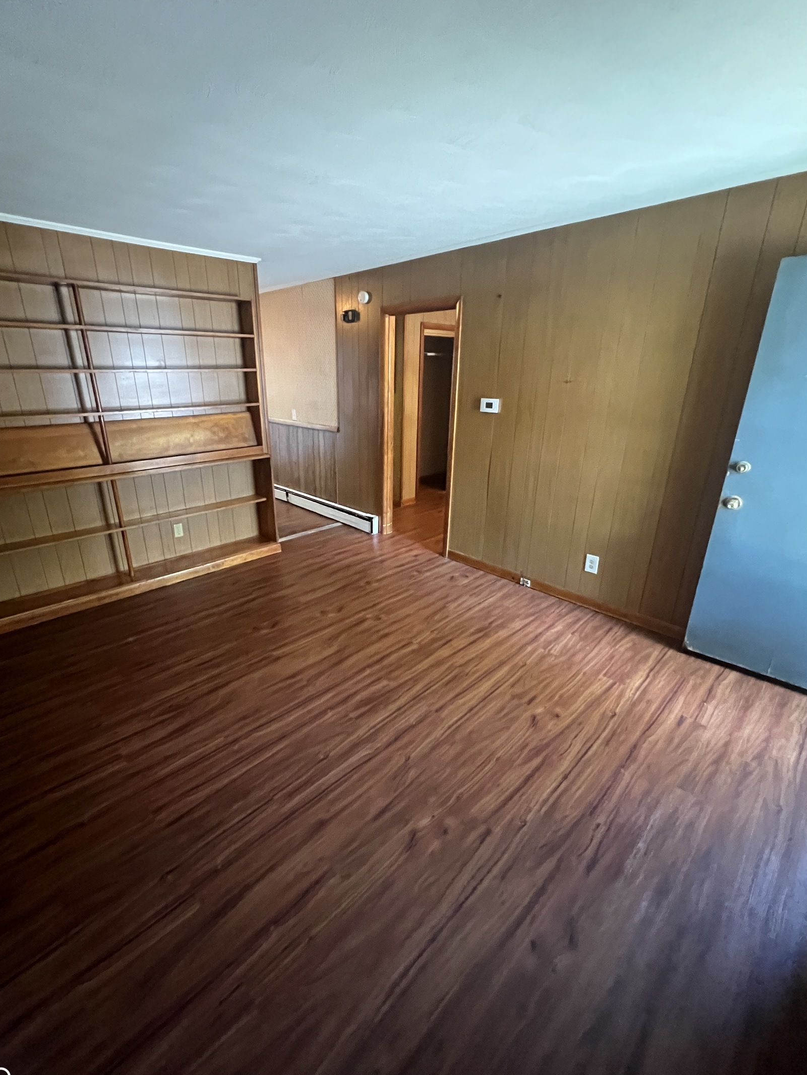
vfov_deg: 102.1
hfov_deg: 85.6
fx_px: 435
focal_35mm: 14
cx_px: 379
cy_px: 533
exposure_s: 1/40
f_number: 1.8
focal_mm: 1.57
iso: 1250
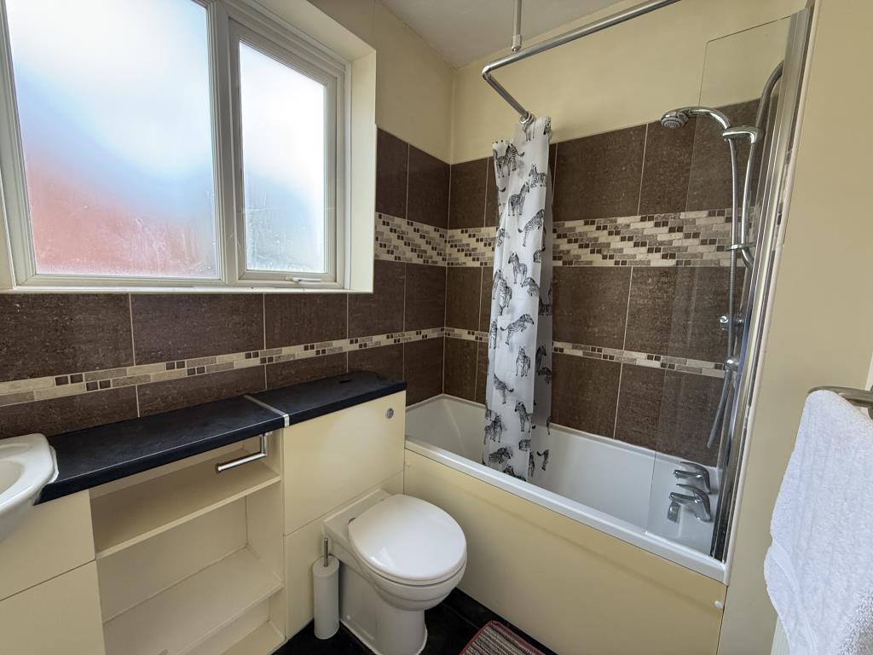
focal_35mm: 14
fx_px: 353
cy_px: 328
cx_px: 436
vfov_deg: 85.7
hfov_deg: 102.1
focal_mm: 2.22
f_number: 2.2
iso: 200
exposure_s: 1/99
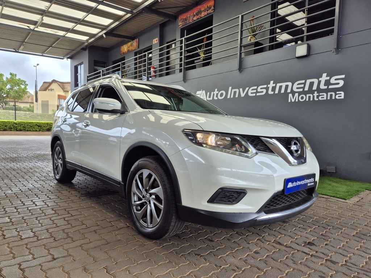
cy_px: 139
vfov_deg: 58.9
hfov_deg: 73.9
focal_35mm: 23
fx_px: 247
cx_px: 186
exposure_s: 1/326
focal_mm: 5.4
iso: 25
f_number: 1.8
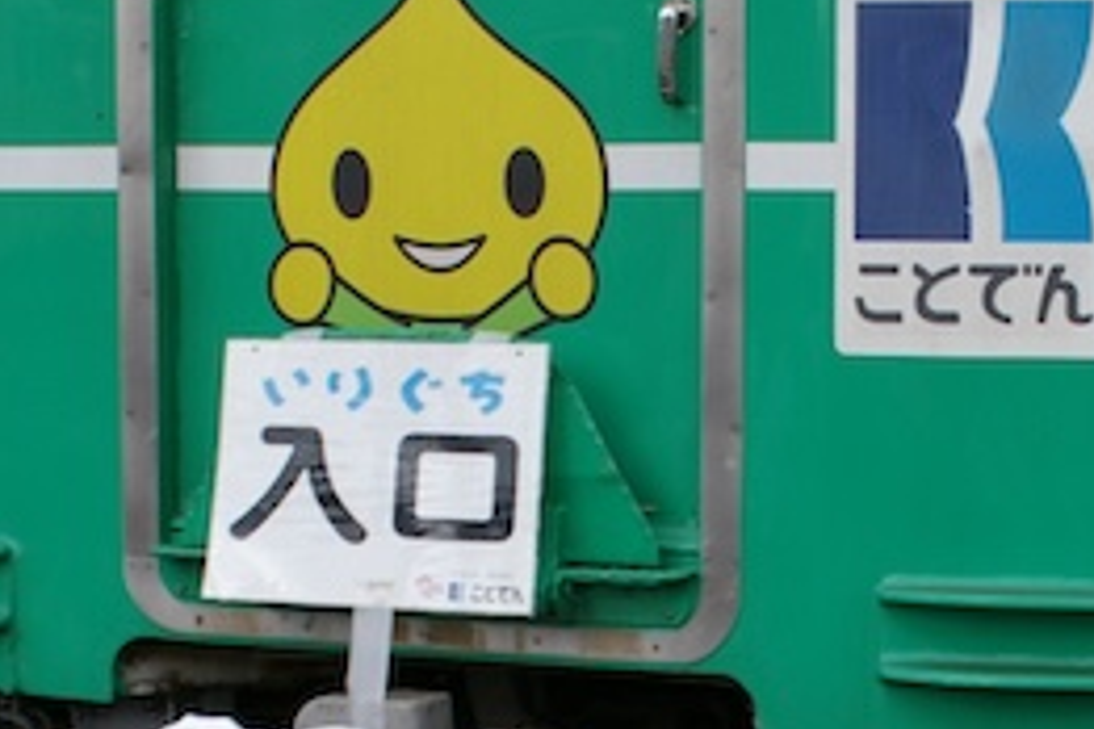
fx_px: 3768
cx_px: 713
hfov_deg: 16.5
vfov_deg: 11.0
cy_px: 677
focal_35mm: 124
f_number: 4
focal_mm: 36
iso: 400
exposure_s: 1/2000
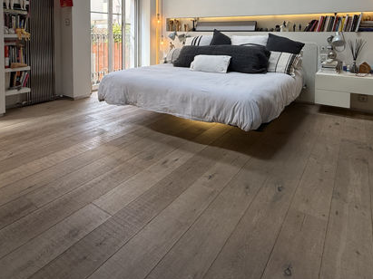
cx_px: 187
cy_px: 43
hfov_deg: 71.6
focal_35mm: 24
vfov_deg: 51.9
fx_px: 259
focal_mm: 2.22
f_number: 2.2
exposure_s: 1/100
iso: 80
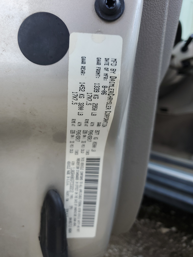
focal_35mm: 26
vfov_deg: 67.3
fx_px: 193
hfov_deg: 53.1
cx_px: 96
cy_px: 128
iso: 50
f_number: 1.5
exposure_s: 1/263
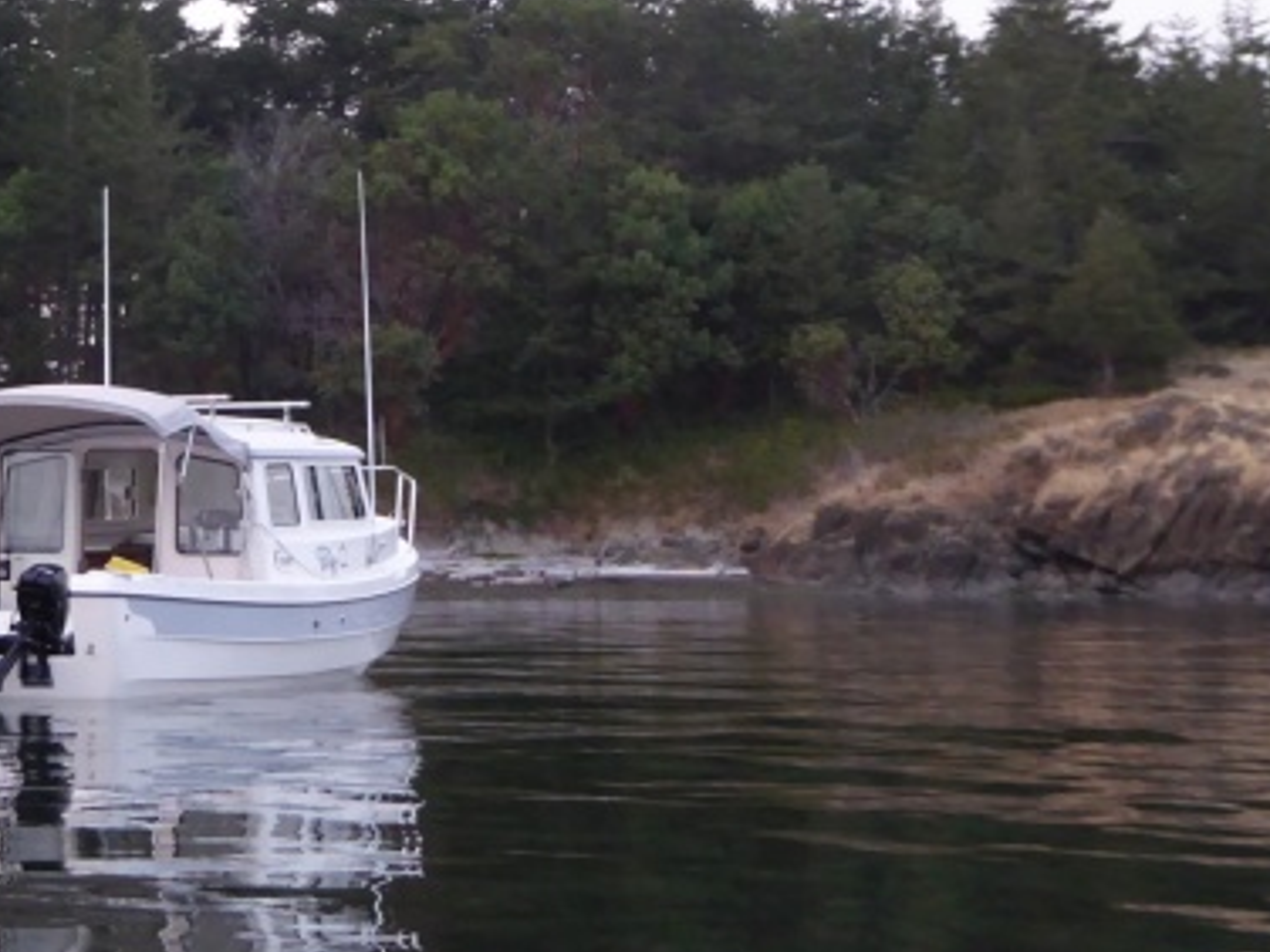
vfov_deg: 17.7
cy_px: 344
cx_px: 172
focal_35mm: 83
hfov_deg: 23.1
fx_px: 3045
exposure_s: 1/60
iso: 320
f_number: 3.7
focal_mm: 6.7
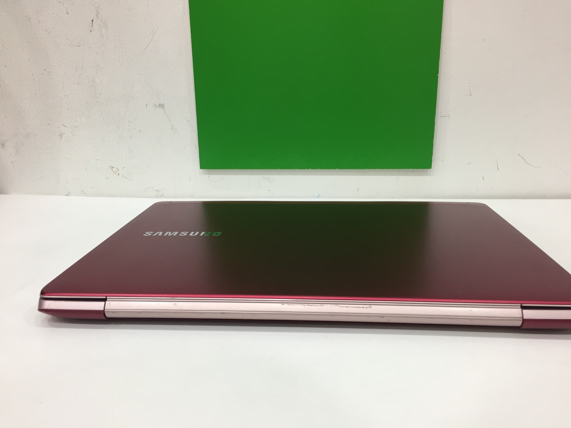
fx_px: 478
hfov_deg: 61.7
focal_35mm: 29
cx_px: 286
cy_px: 214
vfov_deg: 48.2
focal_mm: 4.15
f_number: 2.2
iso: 80
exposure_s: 1/33
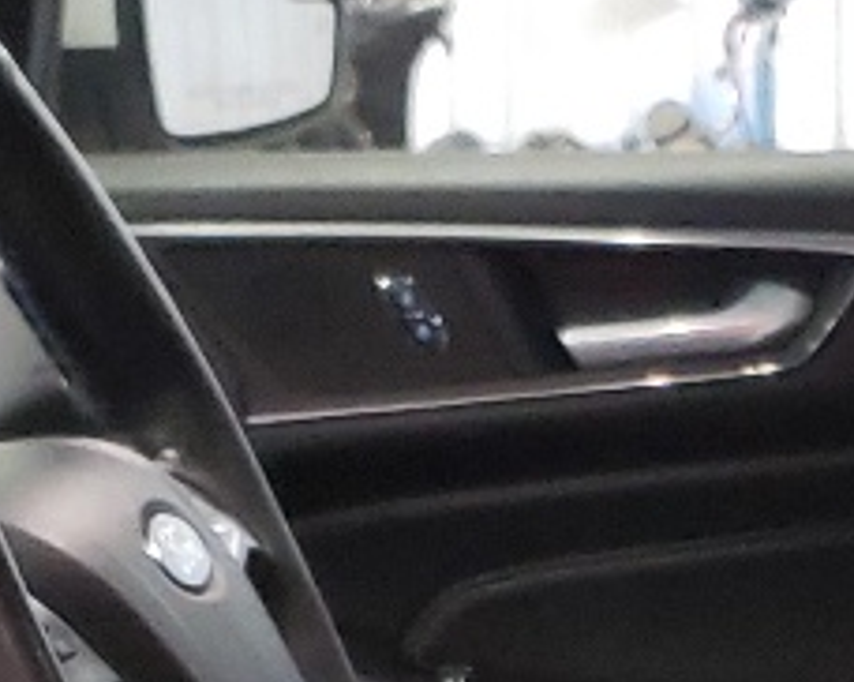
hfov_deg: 10.8
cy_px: 1139
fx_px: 4495
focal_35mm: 178
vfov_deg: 8.4
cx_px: 659
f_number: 1.5
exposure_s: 1/30
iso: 341
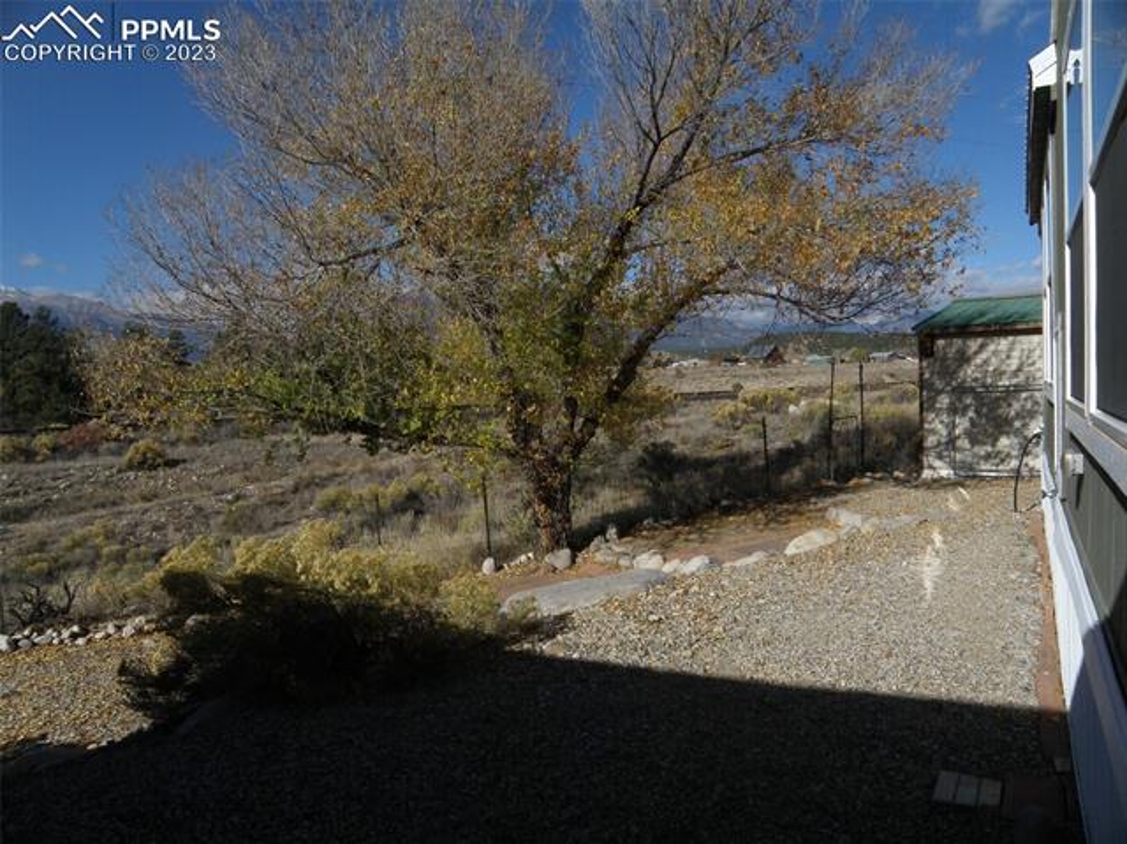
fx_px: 846
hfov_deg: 67.3
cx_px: 564
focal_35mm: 26
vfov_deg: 53.0
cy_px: 422
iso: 64
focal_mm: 4.6
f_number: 5.6
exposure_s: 1/640
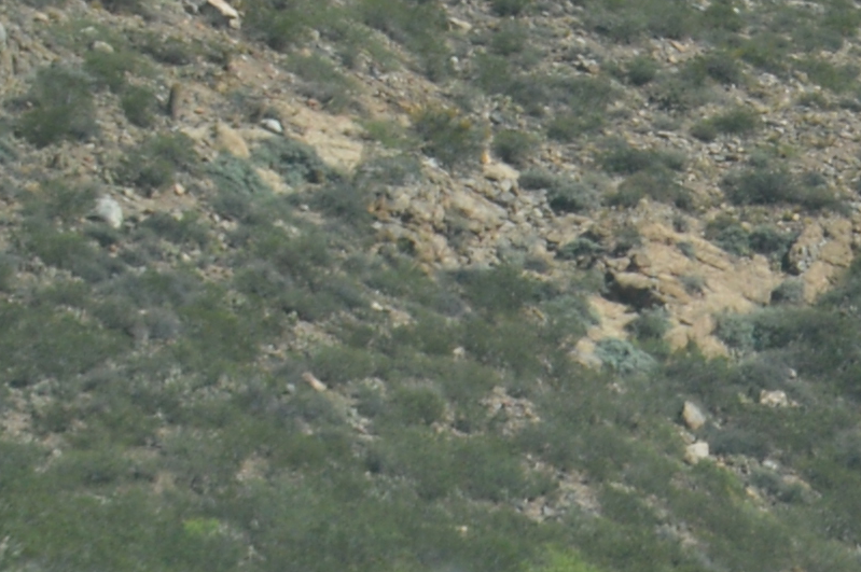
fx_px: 5400
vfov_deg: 6.0
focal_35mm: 226
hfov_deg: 8.3
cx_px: 2092
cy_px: -182
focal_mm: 20
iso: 100
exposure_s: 1/250
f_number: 8
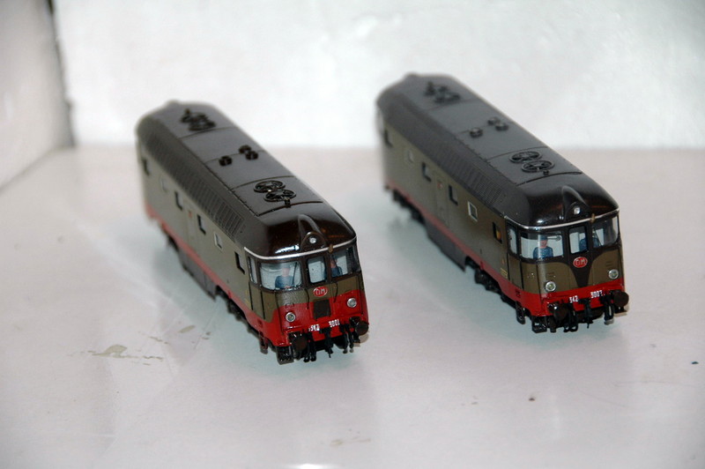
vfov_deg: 8.7
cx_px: 352
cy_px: 234
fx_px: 3082
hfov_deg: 13.1
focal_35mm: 158
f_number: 5.6
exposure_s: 1/60
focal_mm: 105
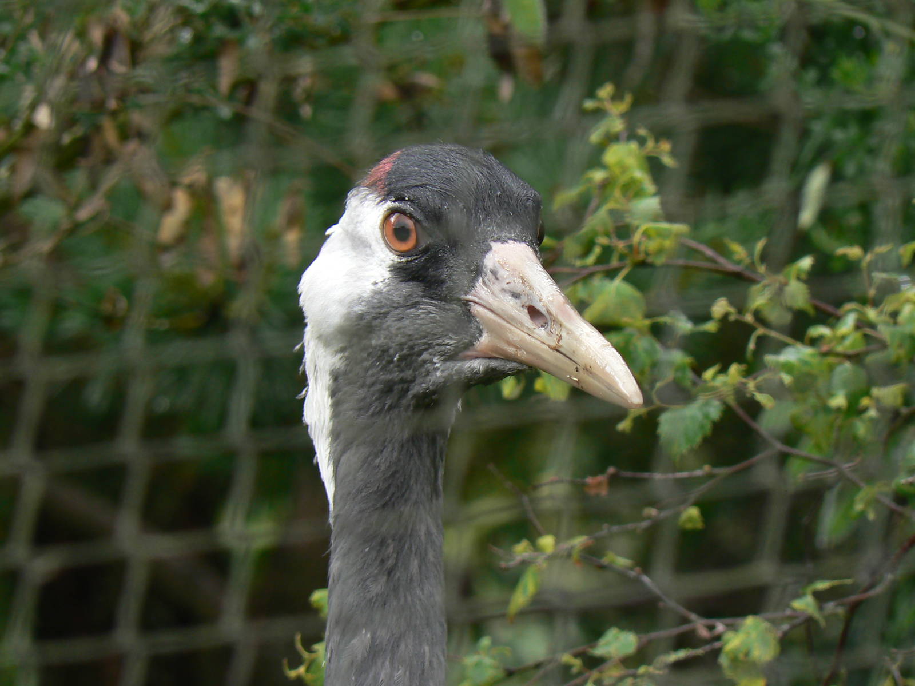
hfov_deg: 6.4
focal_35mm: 311
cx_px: 458
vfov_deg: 4.8
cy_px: 343
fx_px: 8221
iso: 100
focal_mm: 51.8
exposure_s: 1/60
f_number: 4
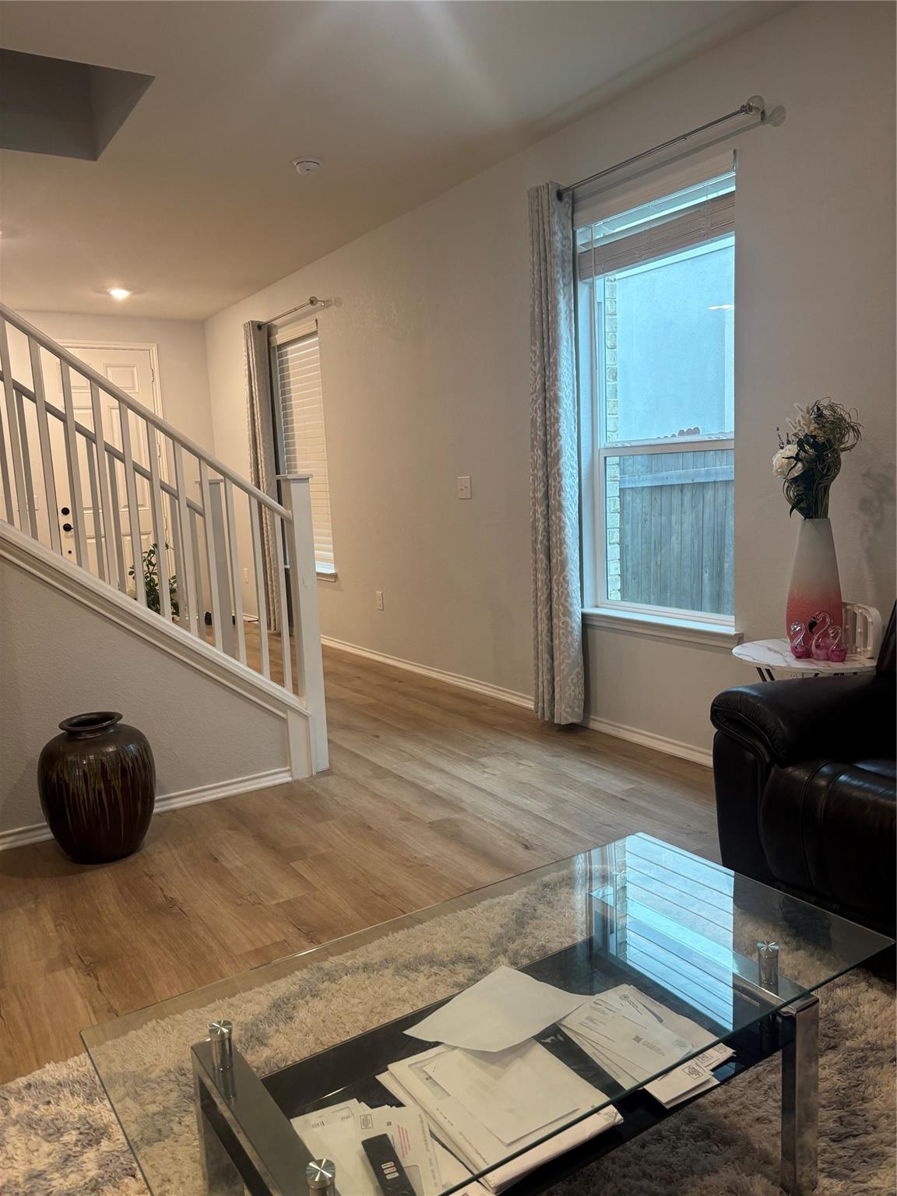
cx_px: 448
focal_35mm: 26
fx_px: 898
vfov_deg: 67.3
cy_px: 598
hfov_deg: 53.1
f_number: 1.6
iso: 125
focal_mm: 5.96
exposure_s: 1/60
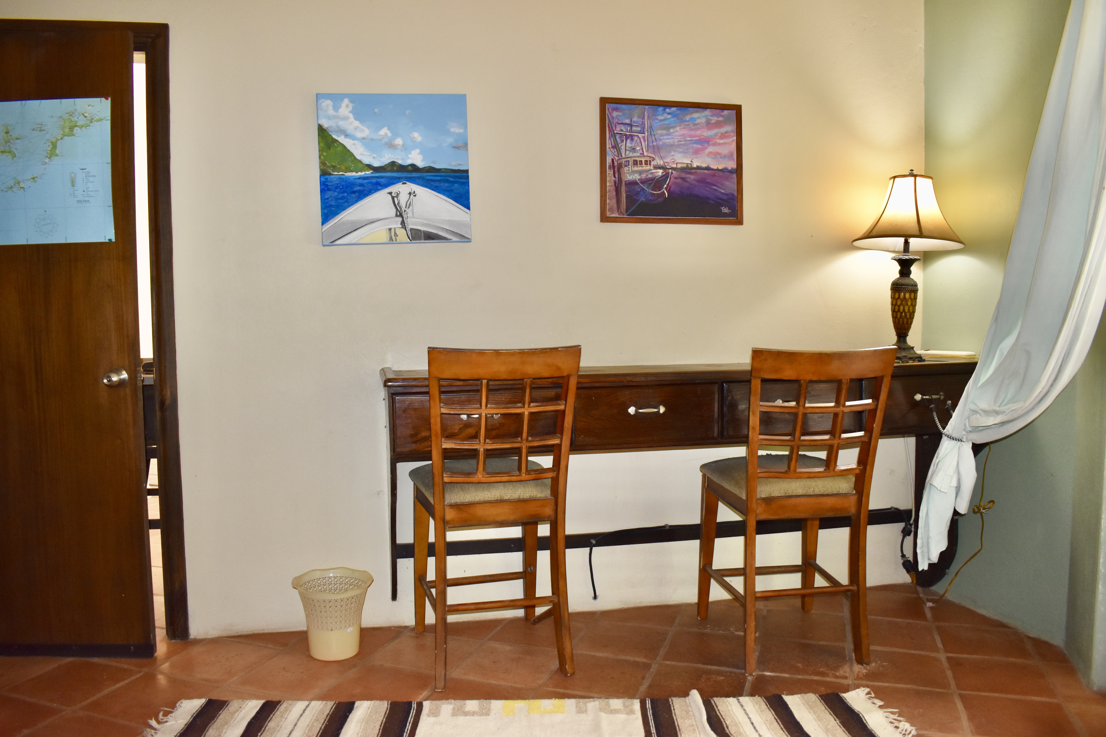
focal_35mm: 27
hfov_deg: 67.4
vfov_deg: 47.9
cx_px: 553
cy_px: 368
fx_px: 829
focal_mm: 18
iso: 1000
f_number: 3.5
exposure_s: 1/60
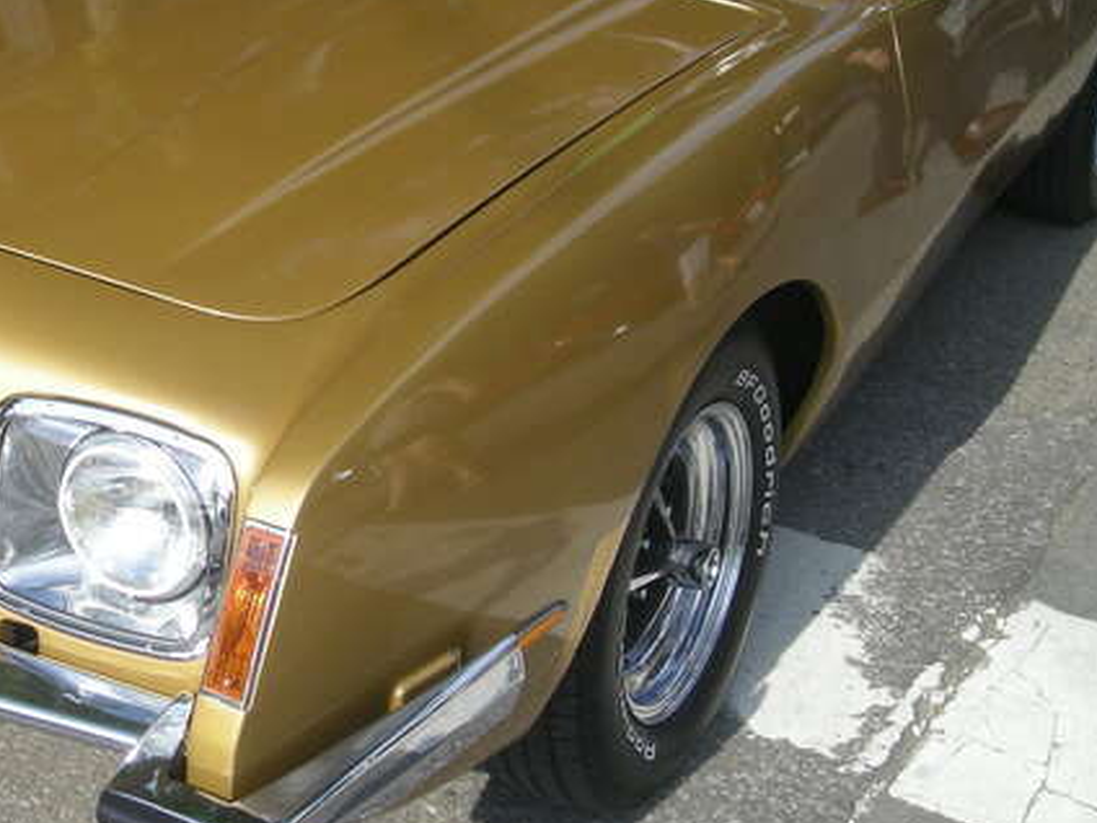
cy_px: 269
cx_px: 241
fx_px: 2092
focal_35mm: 66
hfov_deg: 28.8
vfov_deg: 22.2
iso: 50
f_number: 5.7
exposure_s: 1/152
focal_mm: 5.7
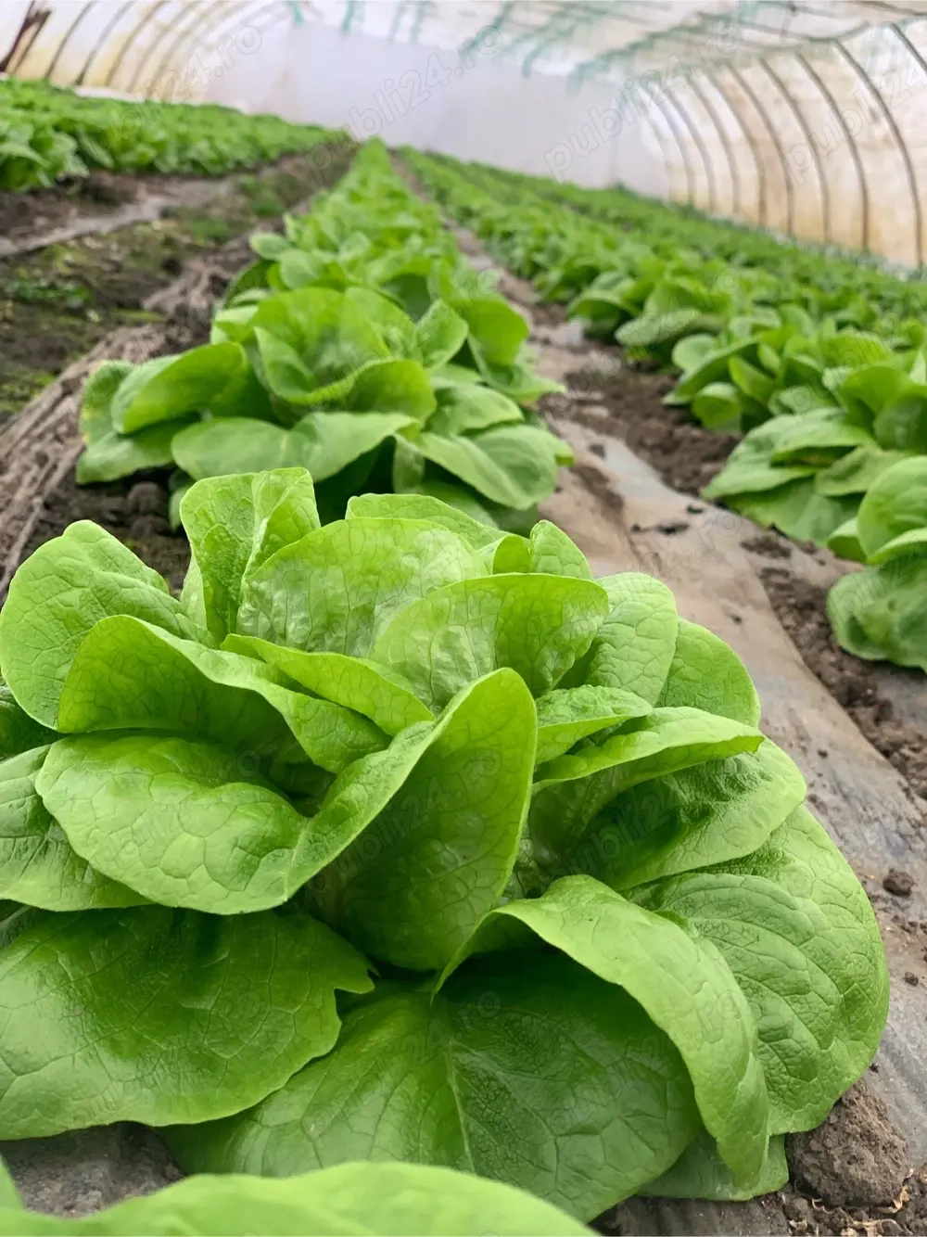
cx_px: 464
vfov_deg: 36.8
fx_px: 1857
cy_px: 618
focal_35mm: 52
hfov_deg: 28.0
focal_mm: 6
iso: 40
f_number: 2.4
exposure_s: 1/122
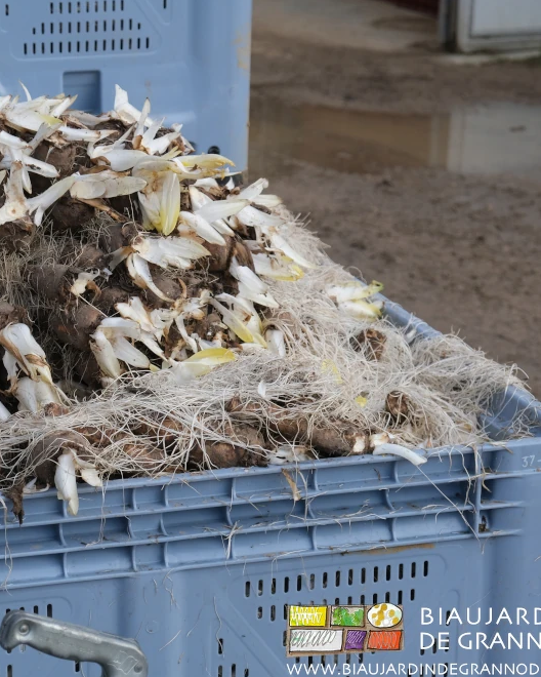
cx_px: 75
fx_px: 1821
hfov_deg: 16.7
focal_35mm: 91
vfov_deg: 21.0
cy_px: 340
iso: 320
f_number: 5.6
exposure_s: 1/400
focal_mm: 42.5
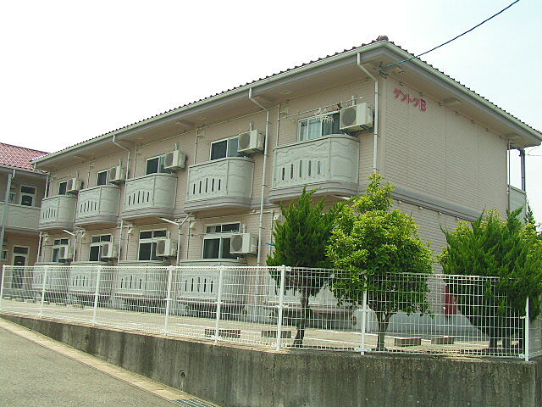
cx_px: 271
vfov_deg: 37.7
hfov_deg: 49.0
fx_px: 595
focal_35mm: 38
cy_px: 204
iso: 50
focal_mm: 5.8
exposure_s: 1/200
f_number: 5.6
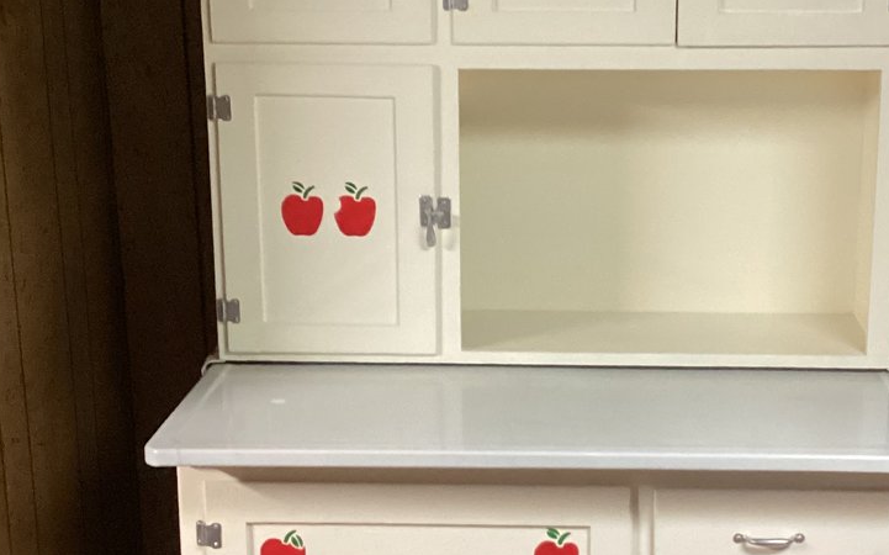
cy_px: 341
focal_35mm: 69
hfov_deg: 29.7
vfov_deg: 18.8
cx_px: 547
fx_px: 1671
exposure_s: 1/30
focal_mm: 3.3
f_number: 2.4
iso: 400
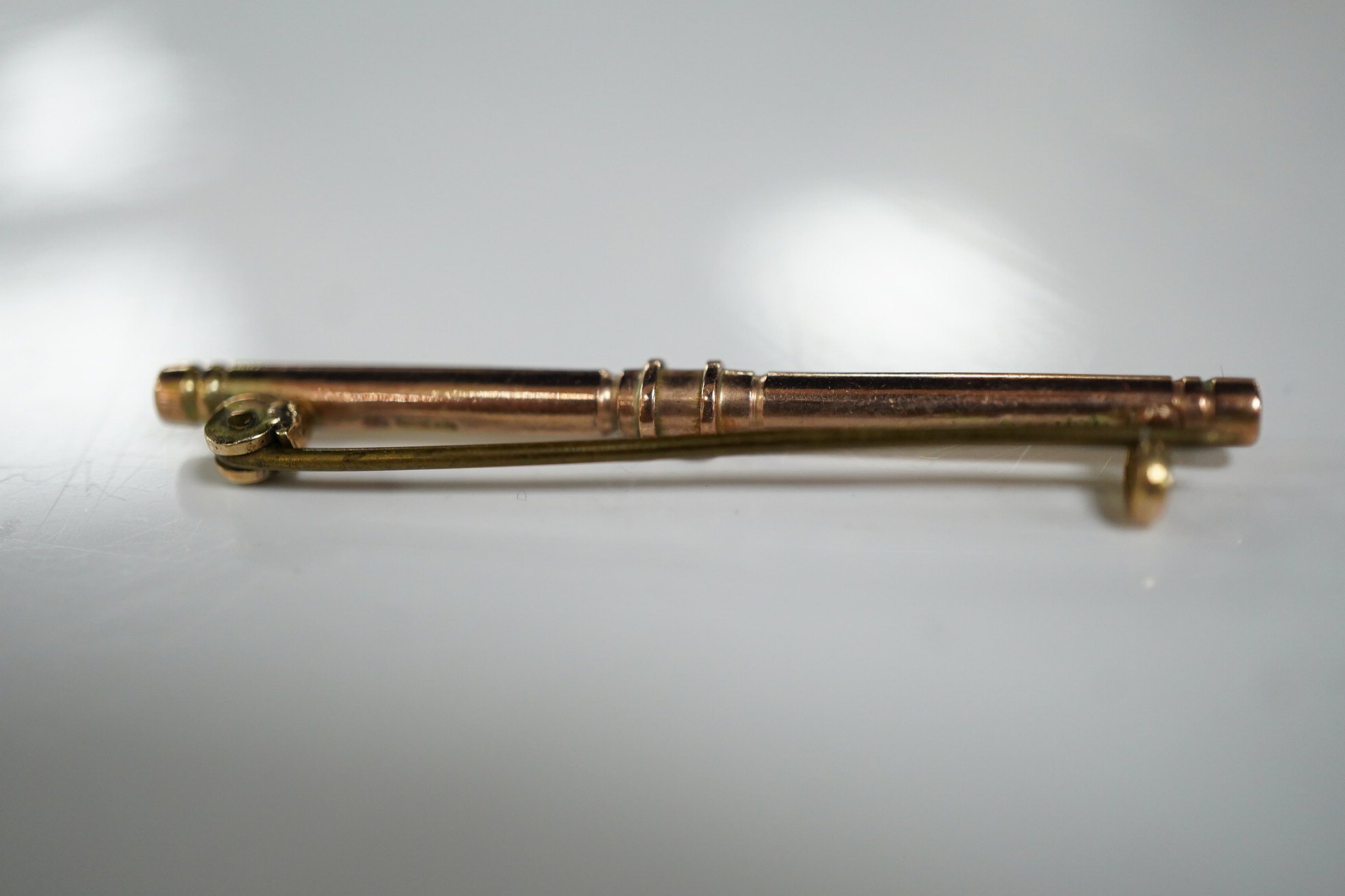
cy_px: 448
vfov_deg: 29.9
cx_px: 672
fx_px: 1681
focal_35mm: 45
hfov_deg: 43.6
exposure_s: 1/160
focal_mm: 30
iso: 1250
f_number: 3.5
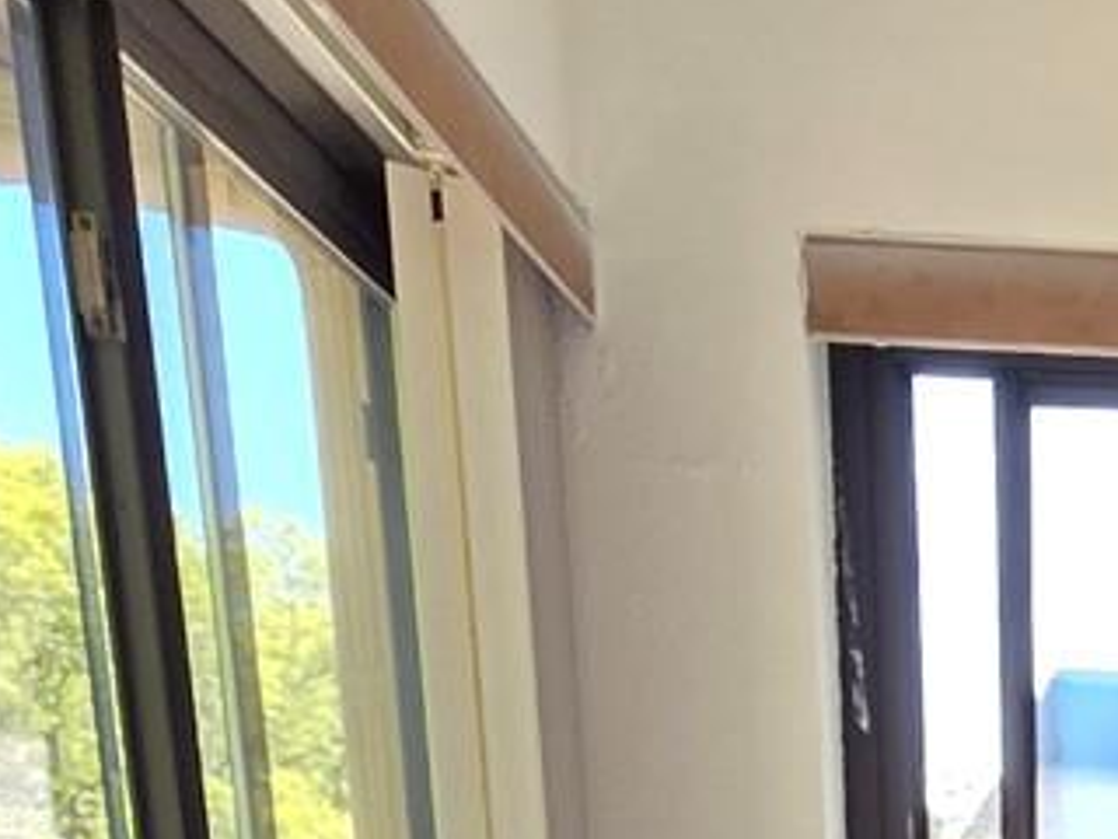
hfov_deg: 26.6
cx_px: 1324
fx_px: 2099
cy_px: 1685
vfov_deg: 16.8
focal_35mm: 65
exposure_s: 1/359
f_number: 1.9
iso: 200
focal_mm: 2.2
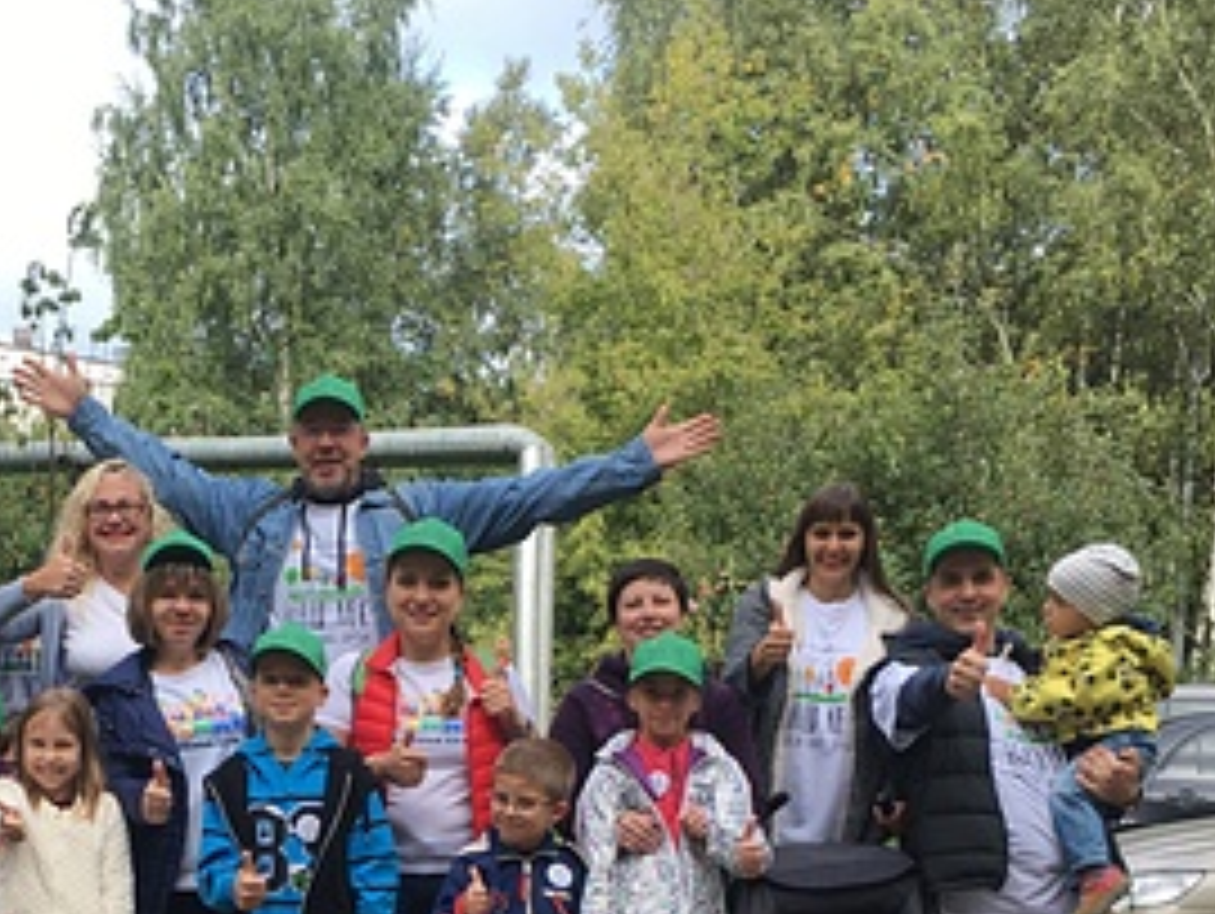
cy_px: 894
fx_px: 2038
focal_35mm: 58
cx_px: 310
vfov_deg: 24.2
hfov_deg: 32.6
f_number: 2.2
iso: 25
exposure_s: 1/345
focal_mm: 4.15
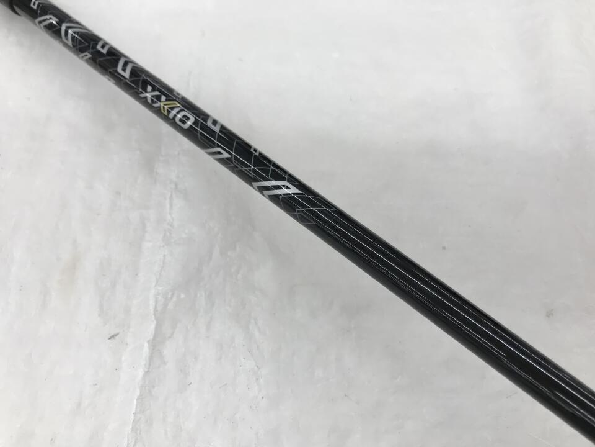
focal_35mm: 28
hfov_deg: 63.4
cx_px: 298
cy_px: 224
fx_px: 481
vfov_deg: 49.7
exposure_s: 1/100
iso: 25
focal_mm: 3.99
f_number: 1.8
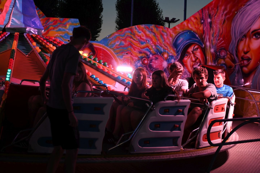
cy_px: 86
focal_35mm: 67
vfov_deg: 20.3
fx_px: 484
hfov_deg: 30.1
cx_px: 130
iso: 500
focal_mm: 45
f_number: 4.5
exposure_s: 1/60
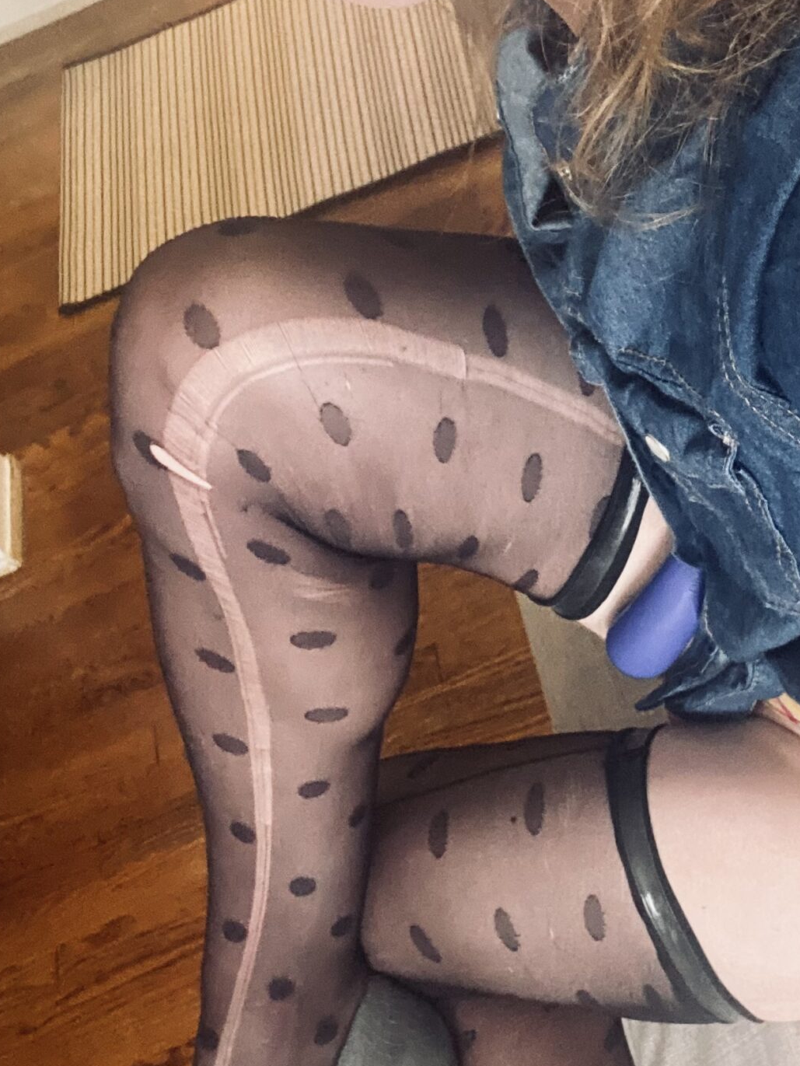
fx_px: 1725
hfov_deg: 25.2
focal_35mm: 56
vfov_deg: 33.9
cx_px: 741
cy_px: 319
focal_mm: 2.71
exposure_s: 1/40
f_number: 2.2
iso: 320
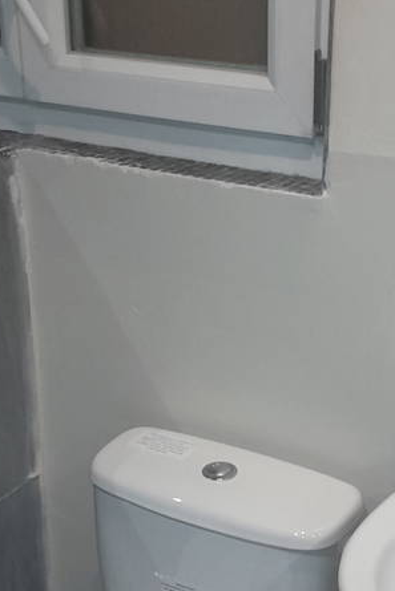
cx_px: 250
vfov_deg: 41.0
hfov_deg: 28.0
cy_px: 337
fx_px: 789
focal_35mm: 48
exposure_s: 1/60
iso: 200
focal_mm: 3.98
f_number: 1.8
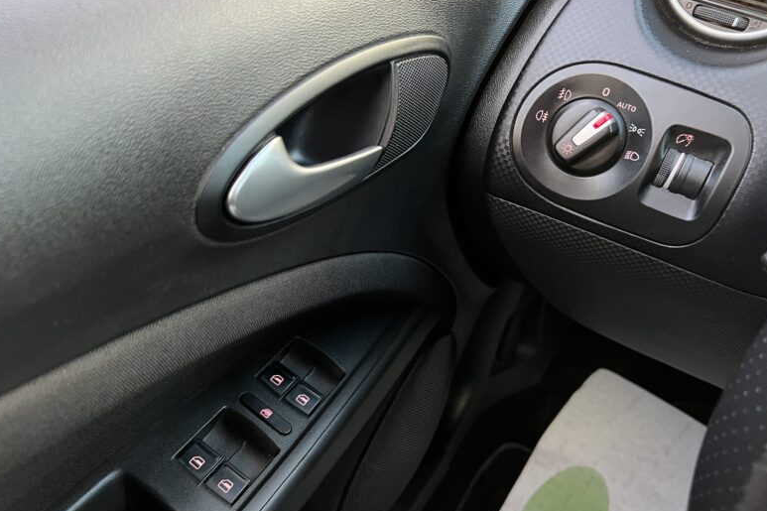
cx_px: 385
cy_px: 244
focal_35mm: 28
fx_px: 596
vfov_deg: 46.4
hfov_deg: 65.5
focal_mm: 5.7
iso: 160
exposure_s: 1/60
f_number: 1.5
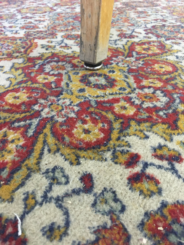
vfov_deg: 61.7
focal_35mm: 29
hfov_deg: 48.2
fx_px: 206
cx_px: 92
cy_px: 122
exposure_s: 1/20
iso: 200
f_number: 2.2
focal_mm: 4.15
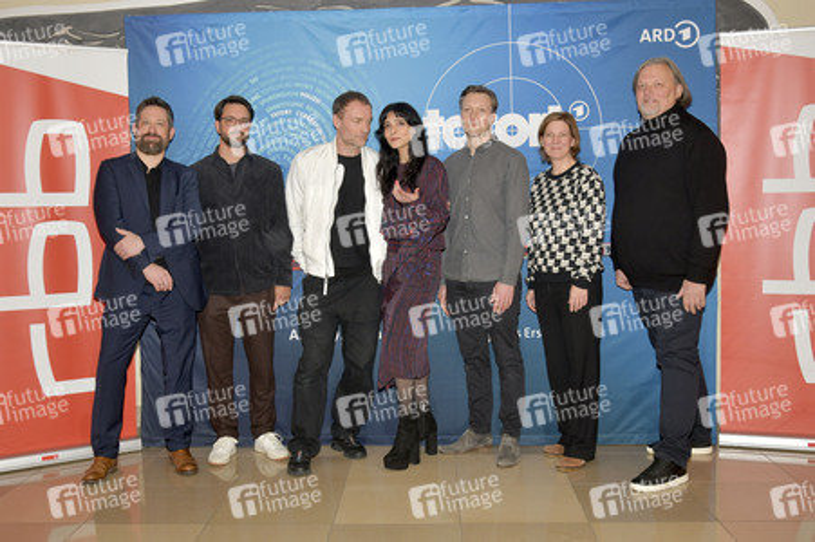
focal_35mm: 35
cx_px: 408
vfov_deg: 37.8
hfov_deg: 54.5
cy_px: 271
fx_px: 792
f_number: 5.6
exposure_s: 1/200
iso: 640
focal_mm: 35
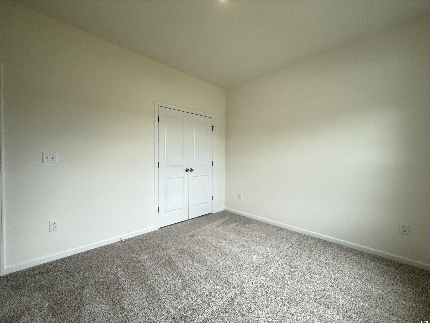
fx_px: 174
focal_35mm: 14
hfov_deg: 102.1
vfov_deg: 85.7
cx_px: 215
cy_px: 162
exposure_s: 1/120
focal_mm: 2.22
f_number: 2.2
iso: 64
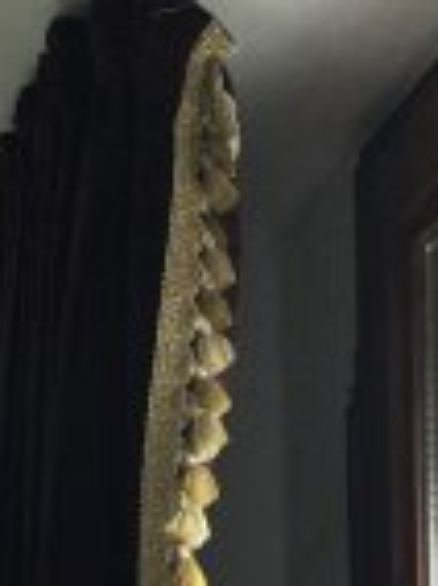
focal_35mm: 121
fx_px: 2048
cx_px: 514
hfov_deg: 12.0
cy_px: 1155
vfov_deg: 13.9
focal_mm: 3.99
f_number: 1.8
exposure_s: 1/25
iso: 40
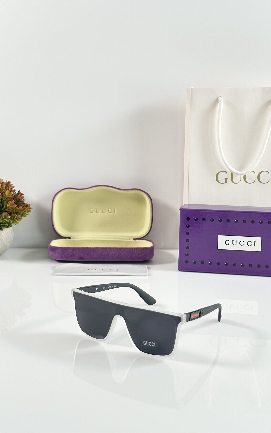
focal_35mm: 51
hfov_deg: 25.3
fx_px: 603
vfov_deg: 39.6
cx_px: 131
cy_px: 216
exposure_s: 1/100
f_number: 1.78
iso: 64
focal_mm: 6.86
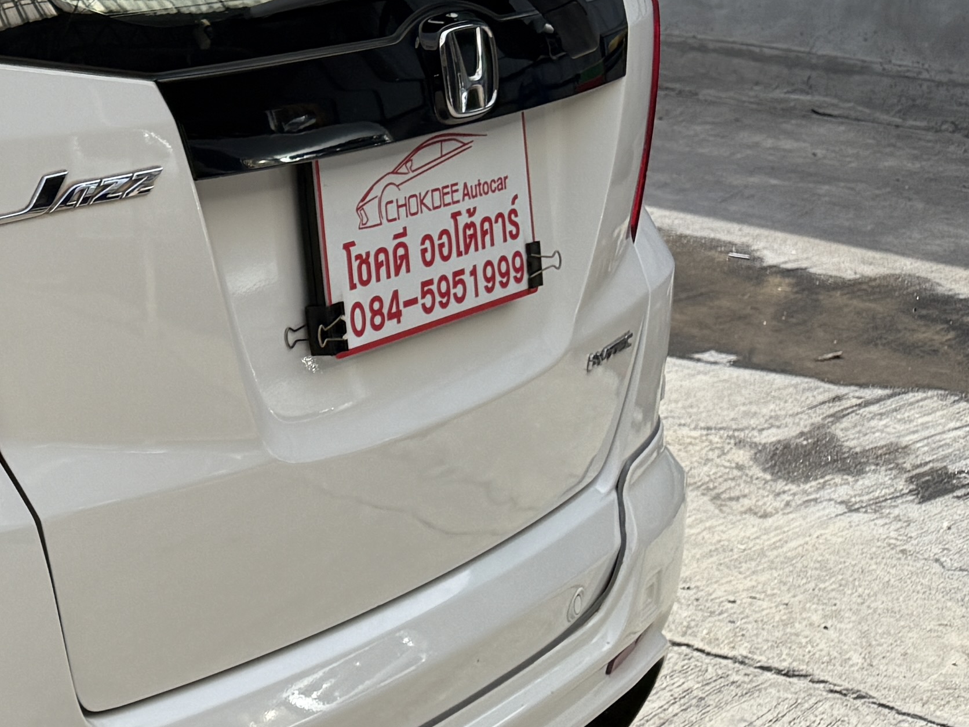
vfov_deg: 18.0
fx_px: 2295
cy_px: 319
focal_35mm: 82
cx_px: -533
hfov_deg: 20.1
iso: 100
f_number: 1.78
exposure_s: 1/3279
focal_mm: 6.76
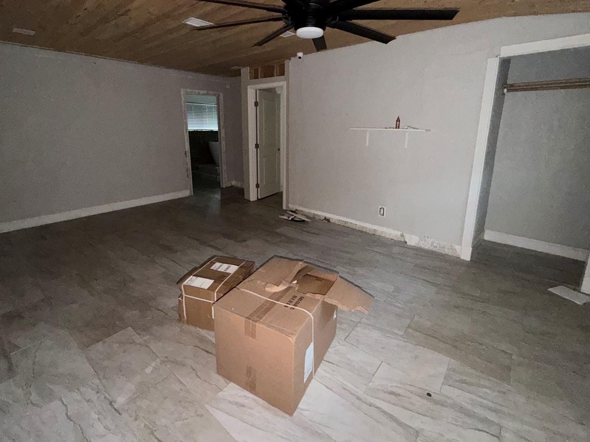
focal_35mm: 17
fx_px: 290
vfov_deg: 74.2
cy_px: 186
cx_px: 288
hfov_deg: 91.0
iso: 640
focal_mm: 2.22
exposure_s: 1/25
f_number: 2.2
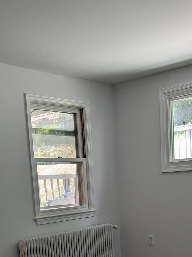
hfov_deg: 28.0
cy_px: 227
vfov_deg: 34.9
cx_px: 110
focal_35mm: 52
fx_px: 385
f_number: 1.73
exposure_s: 1/130
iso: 45
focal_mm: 4.38
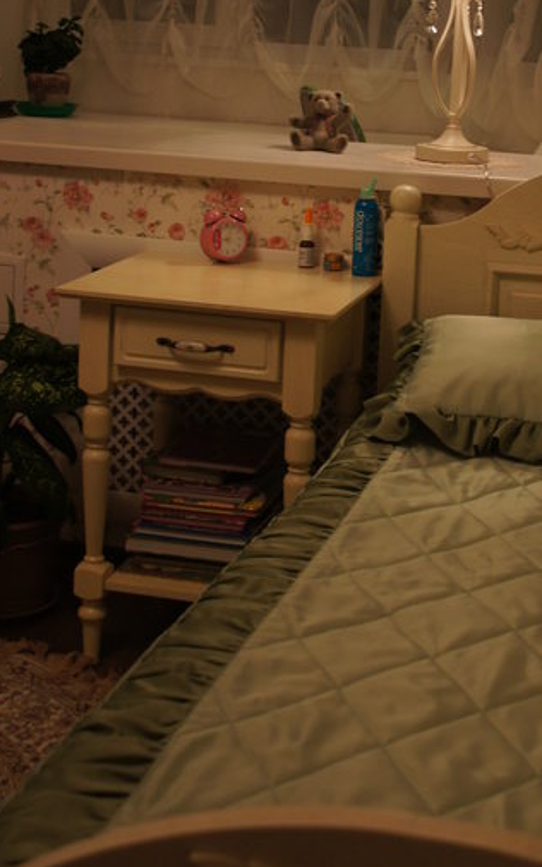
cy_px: 201
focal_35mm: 62
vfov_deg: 32.2
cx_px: 401
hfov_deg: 20.8
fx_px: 1464
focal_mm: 22
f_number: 4
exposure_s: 1/40
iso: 200
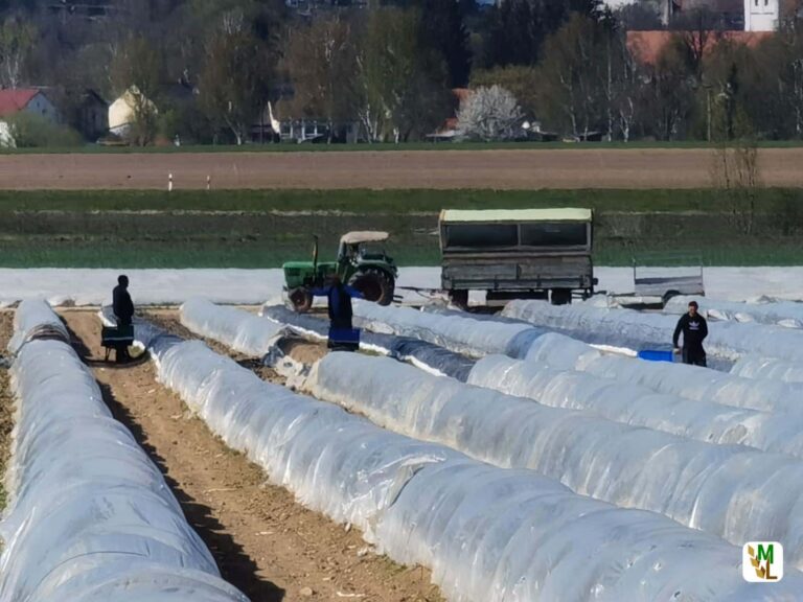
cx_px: 402
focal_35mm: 465
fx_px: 10787
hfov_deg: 4.3
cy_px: 301
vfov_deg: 3.2
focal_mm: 14.46
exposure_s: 1/1058
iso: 50
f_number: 3.4
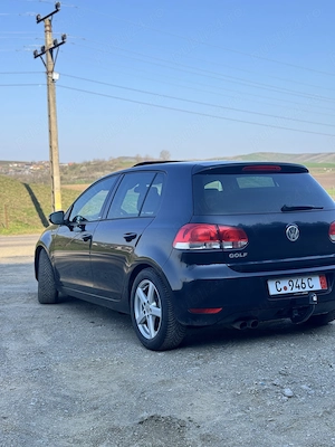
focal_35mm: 48
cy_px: 224
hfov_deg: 30.3
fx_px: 619
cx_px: 168
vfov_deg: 39.7
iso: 64
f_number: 1.78
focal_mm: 6.76
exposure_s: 1/854
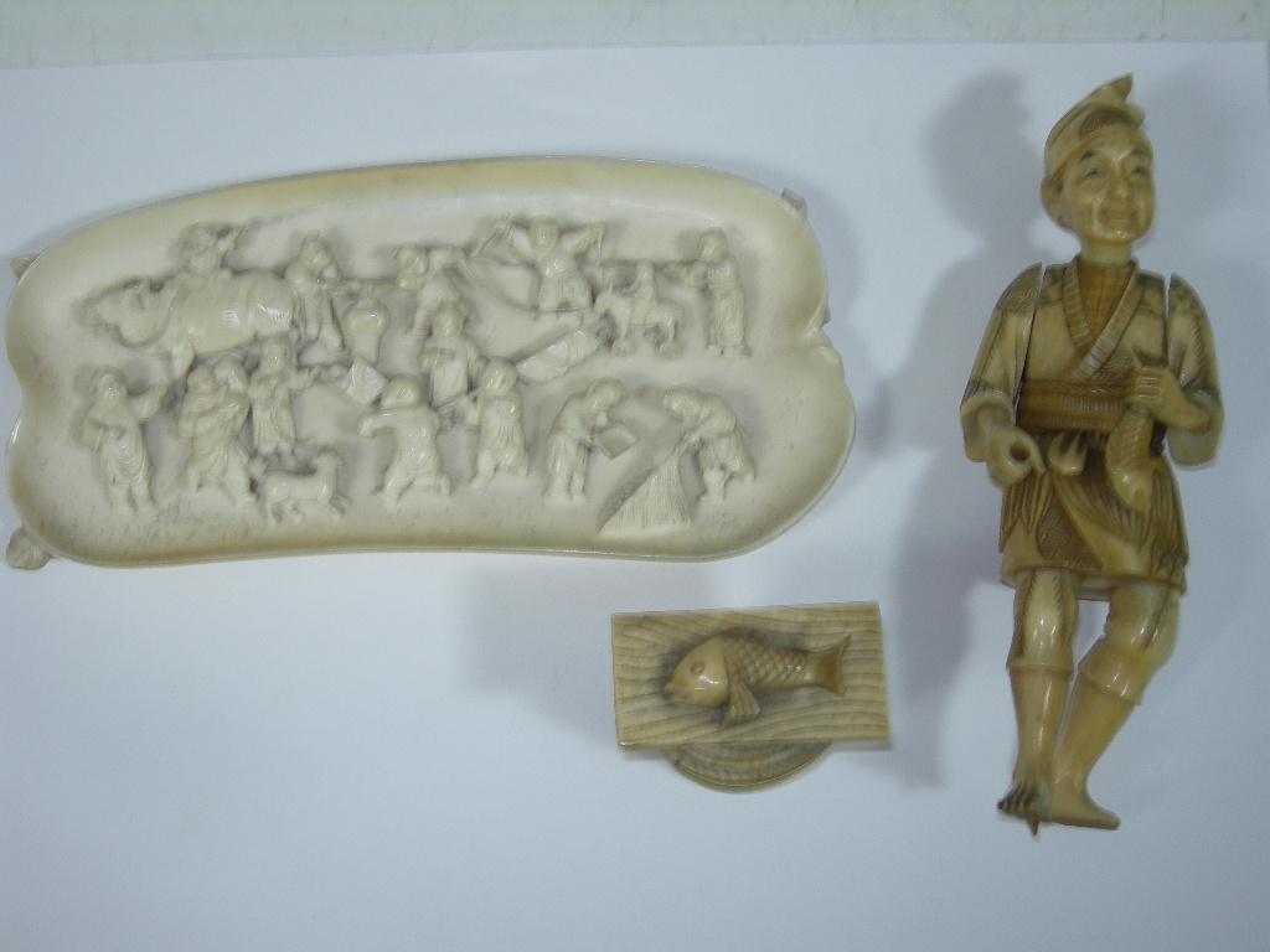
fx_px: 1871
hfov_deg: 37.5
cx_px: 635
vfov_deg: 28.6
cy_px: 476
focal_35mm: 51
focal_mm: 10.6
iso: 50
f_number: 3.2
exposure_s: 1/45.2
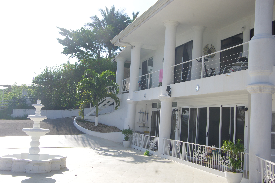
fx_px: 275
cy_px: 92
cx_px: 138
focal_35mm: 36
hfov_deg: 53.1
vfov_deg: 36.9
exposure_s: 1/160
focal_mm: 24
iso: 200
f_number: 13
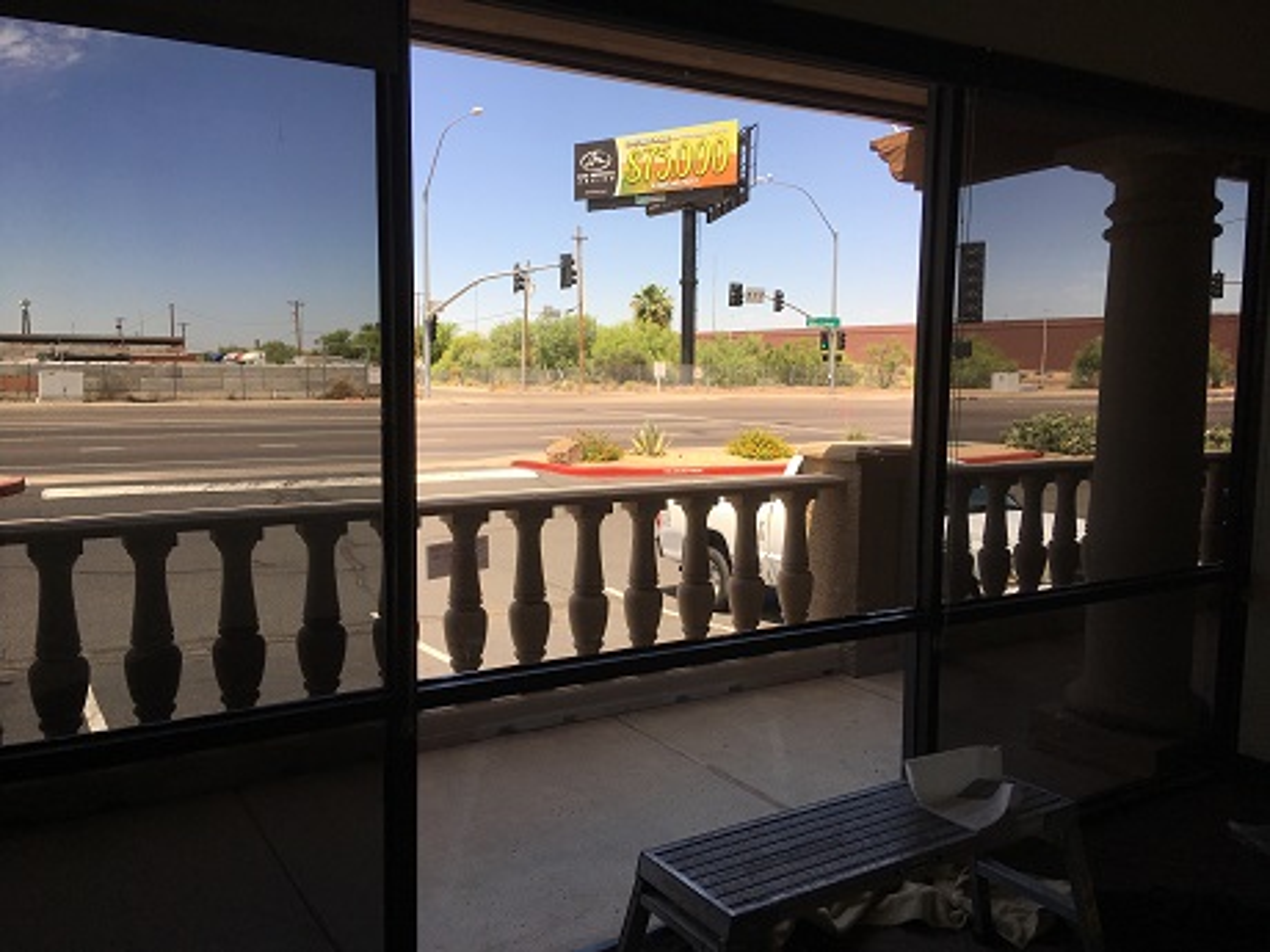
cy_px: 476
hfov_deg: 61.7
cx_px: 635
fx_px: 1064
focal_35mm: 29
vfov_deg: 48.2
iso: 25
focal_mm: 4.15
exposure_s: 1/553
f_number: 2.2
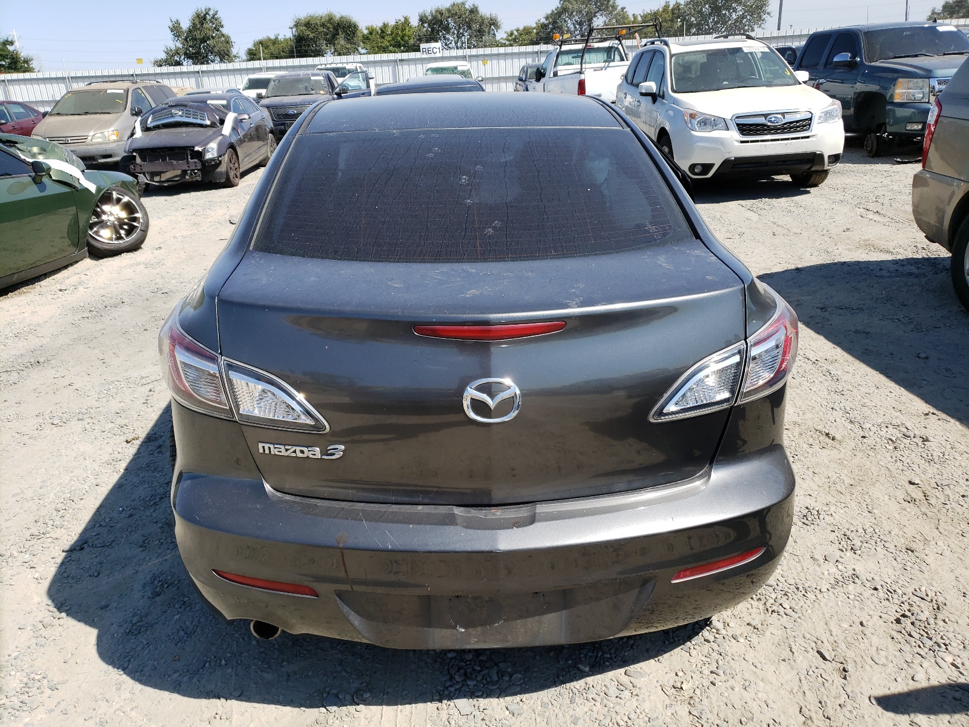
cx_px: 484
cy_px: 364
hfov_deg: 67.3
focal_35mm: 26
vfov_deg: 53.1
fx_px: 728
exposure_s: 1/2000
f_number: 1.5
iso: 50
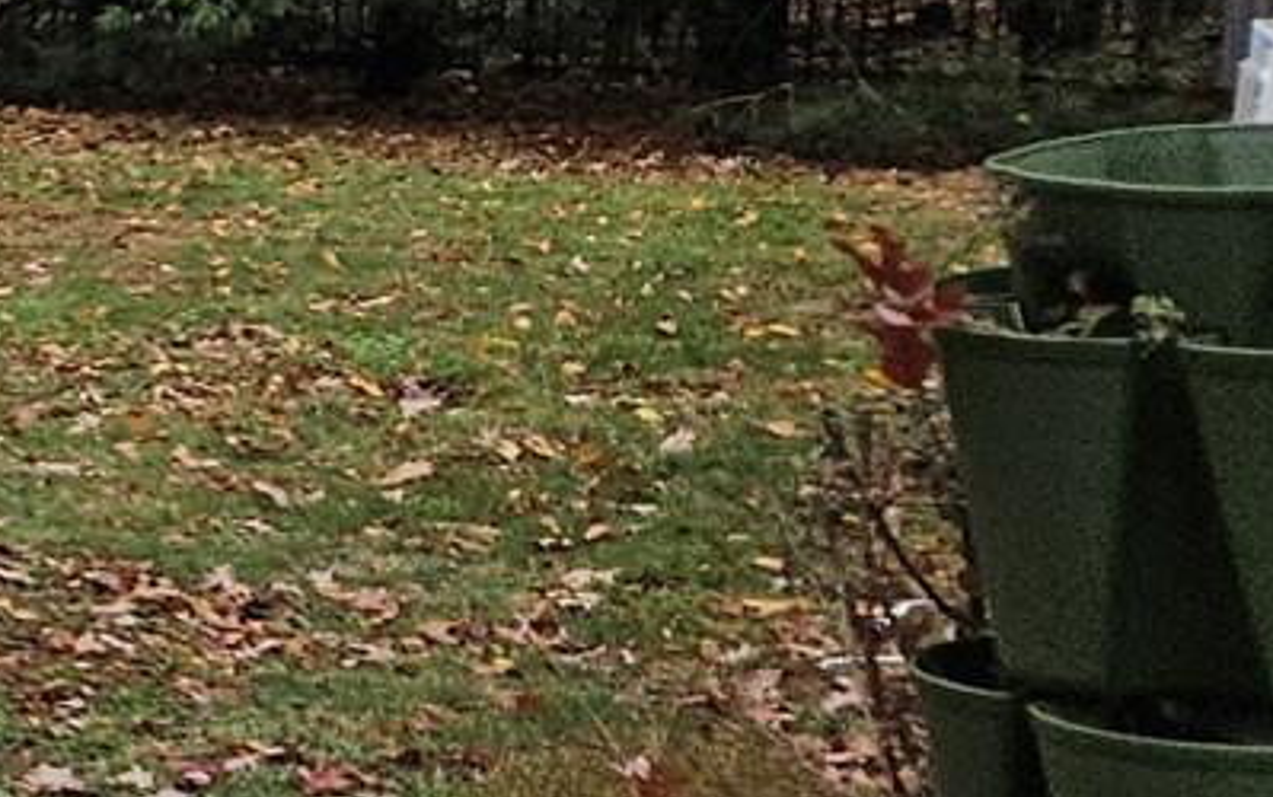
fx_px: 4340
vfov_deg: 10.5
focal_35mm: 125
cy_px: 210
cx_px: -1809
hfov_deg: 12.8
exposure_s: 1/120
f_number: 1.8
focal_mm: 5.4
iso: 40
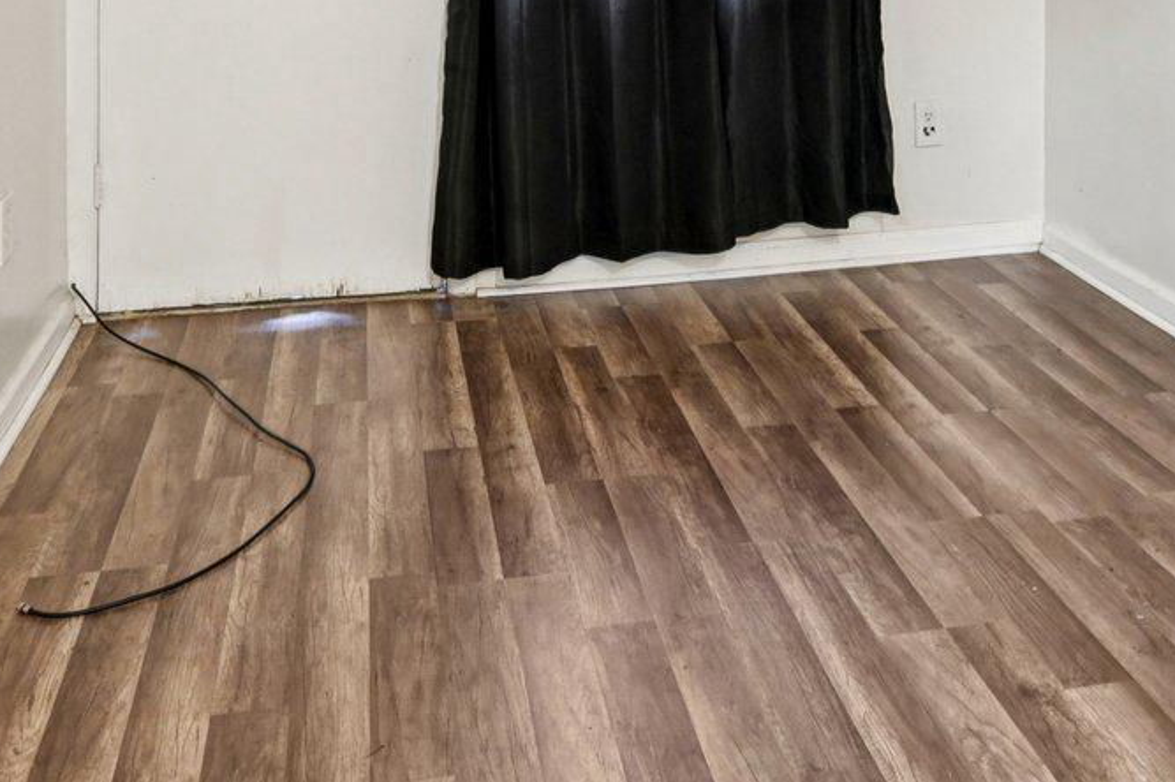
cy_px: -156
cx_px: 705
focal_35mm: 43
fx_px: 1403
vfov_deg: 27.4
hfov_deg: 45.2
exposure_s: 1/2
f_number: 8
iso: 400
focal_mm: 14
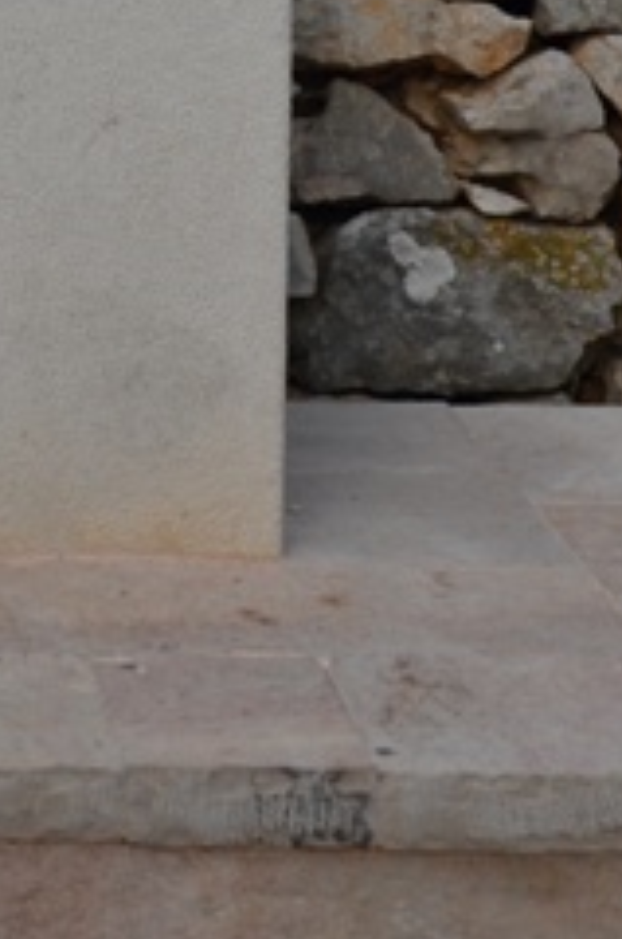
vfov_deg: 13.8
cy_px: -470
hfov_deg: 9.6
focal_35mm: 140
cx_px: -156
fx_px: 3644
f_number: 7.1
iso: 200
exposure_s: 1/200
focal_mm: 28
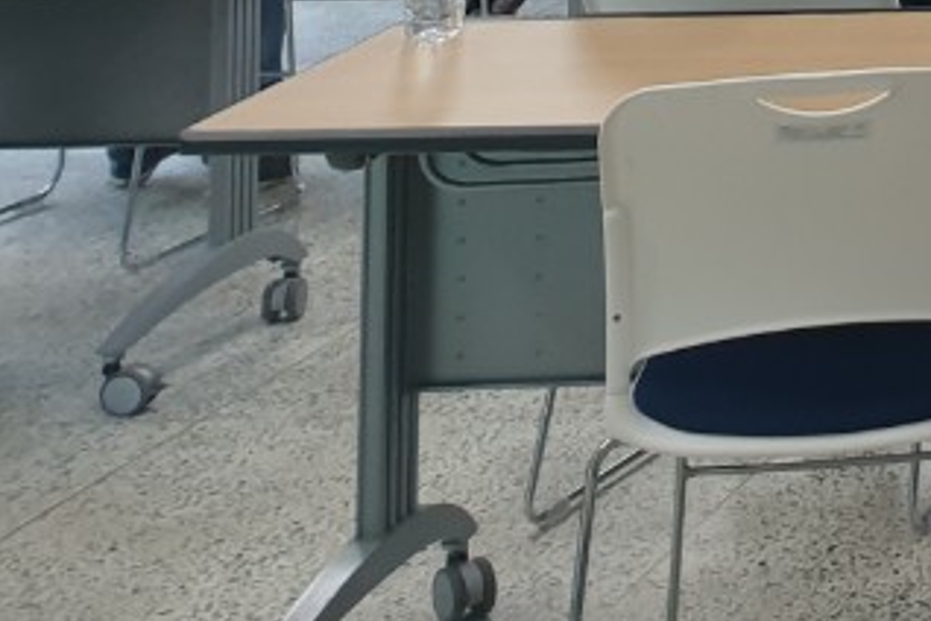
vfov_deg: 11.1
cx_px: 1824
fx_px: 2819
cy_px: -715
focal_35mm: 109
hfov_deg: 15.3
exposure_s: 1/60.2
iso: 80
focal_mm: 4.3
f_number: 2.4
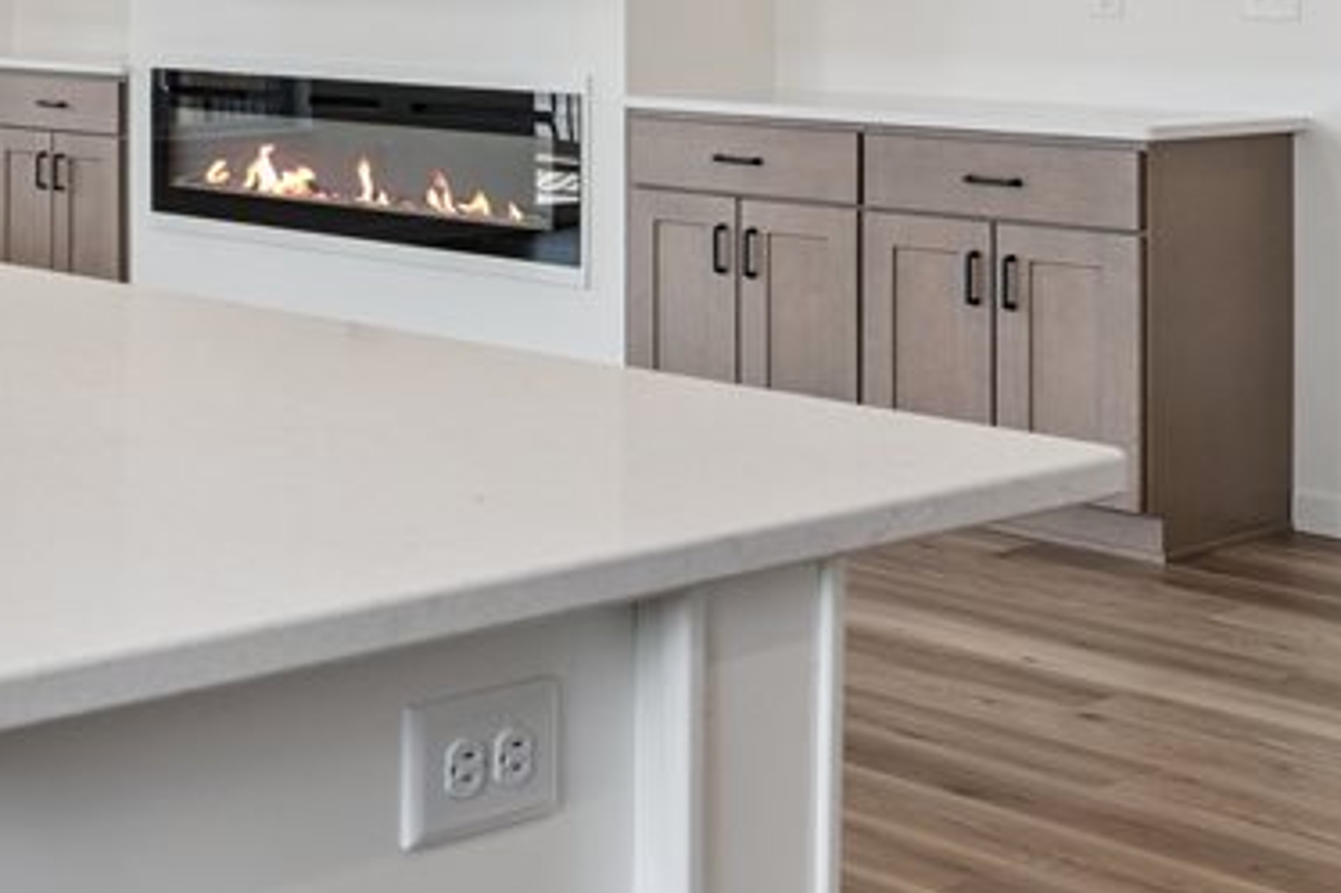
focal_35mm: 65
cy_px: -81
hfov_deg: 27.1
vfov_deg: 20.0
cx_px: -290
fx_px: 2420
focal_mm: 19
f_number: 8
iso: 400
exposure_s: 1/125
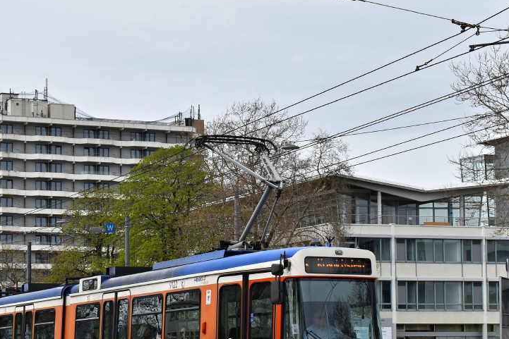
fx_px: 1301
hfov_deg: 22.0
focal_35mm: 92
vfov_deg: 14.8
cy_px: 251
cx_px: 152
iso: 200
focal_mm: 34
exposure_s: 1/400
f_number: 10
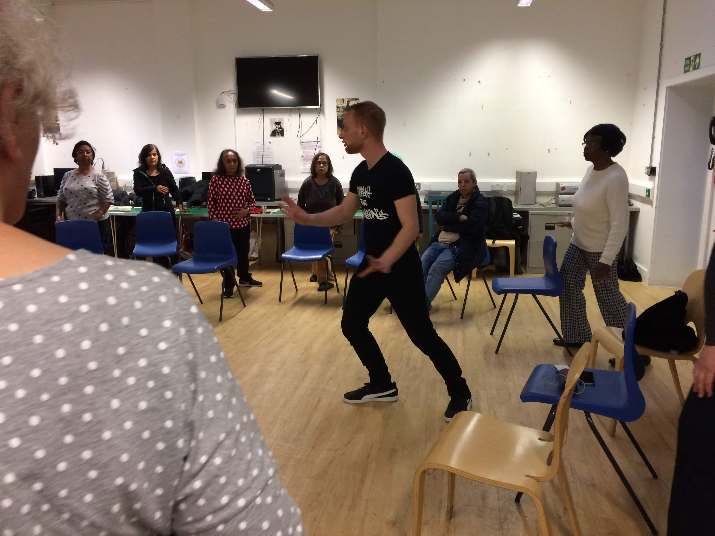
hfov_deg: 61.7
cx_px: 358
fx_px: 599
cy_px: 268
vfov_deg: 48.2
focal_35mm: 29
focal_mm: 4.15
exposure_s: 1/33
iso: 200
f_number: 2.2
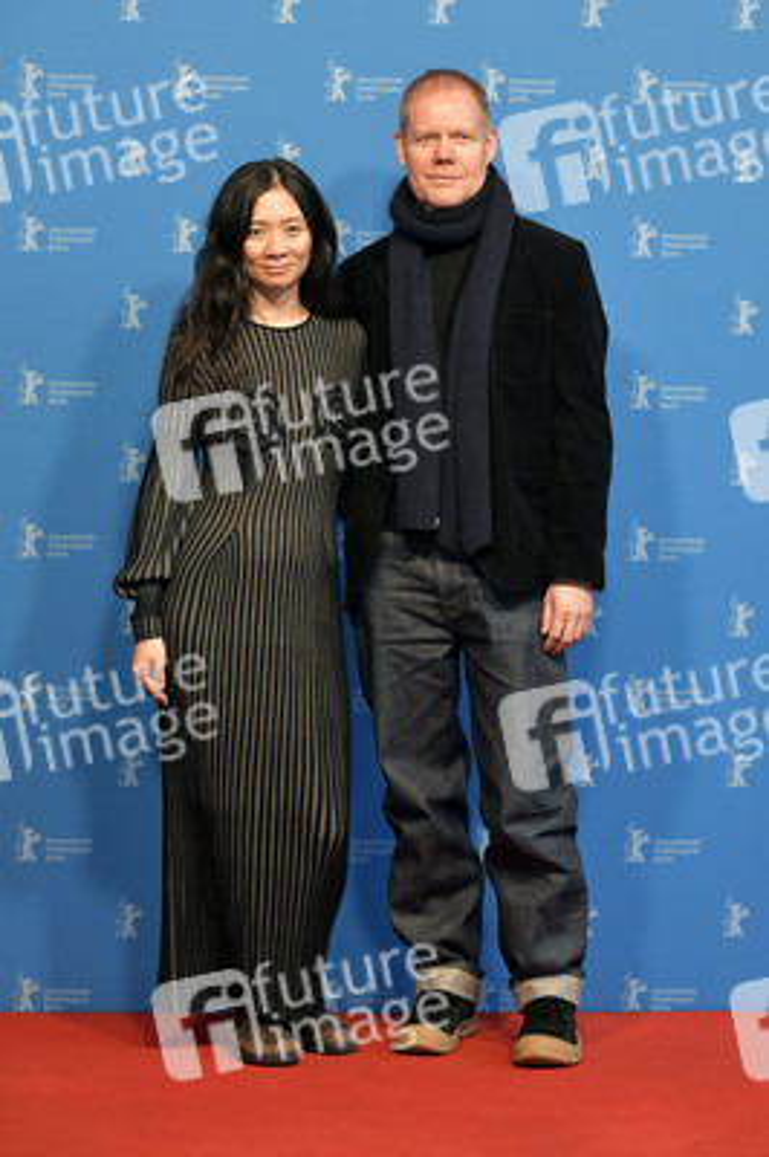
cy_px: 578
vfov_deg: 18.6
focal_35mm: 110
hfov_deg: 12.4
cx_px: 384
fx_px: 3530
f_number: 5.6
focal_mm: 110
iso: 2000
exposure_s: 1/160
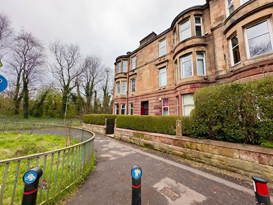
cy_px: 102
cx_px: 136
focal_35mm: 14
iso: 40
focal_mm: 2.22
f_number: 2.2
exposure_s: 1/365
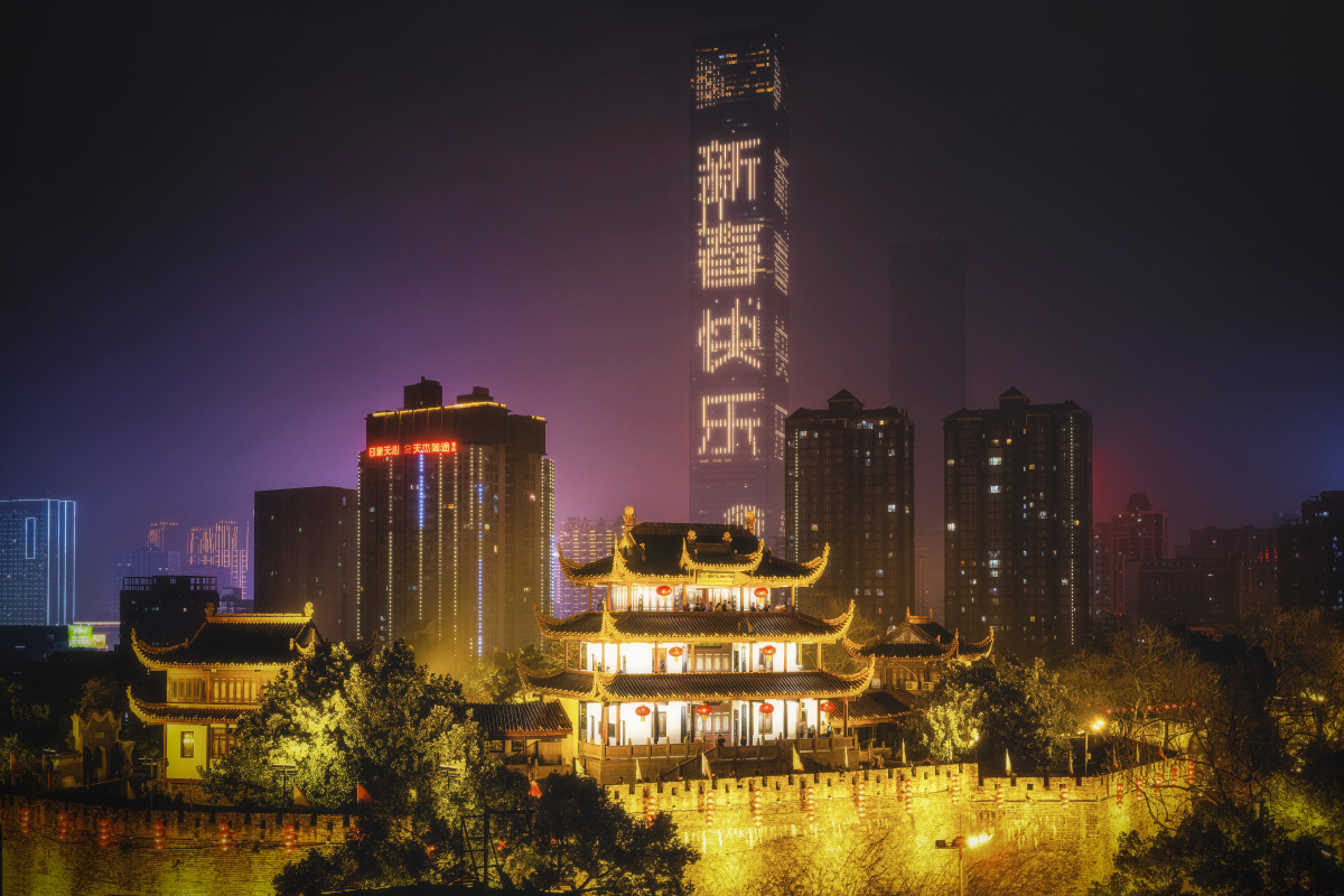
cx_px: 672
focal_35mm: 38
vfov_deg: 35.1
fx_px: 1419
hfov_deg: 50.7
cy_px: 448
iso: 400
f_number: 14
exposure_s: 1.6
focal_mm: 38
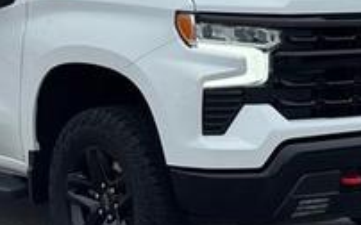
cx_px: 104
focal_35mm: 127
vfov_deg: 10.2
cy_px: 2
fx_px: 1249
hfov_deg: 16.4
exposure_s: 1/1458
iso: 64
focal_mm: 6.76
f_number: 1.78
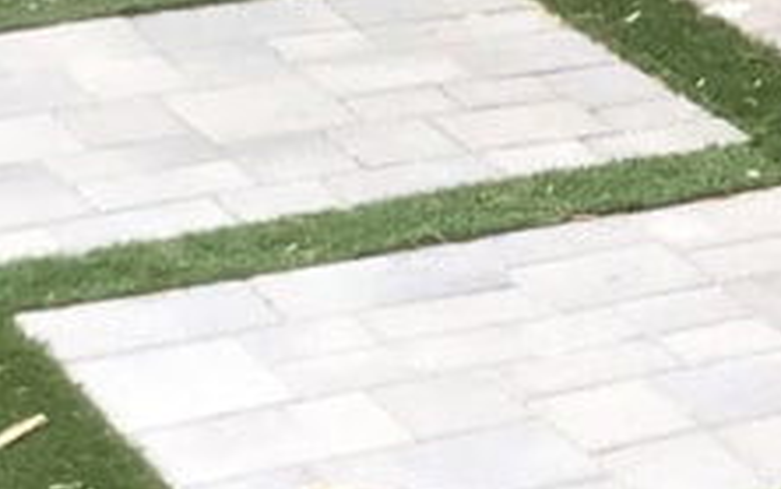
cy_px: 482
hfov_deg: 9.0
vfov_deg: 6.6
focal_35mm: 197
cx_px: 2169
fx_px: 4195
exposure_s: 1/100
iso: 40
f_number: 2.4
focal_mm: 3.3
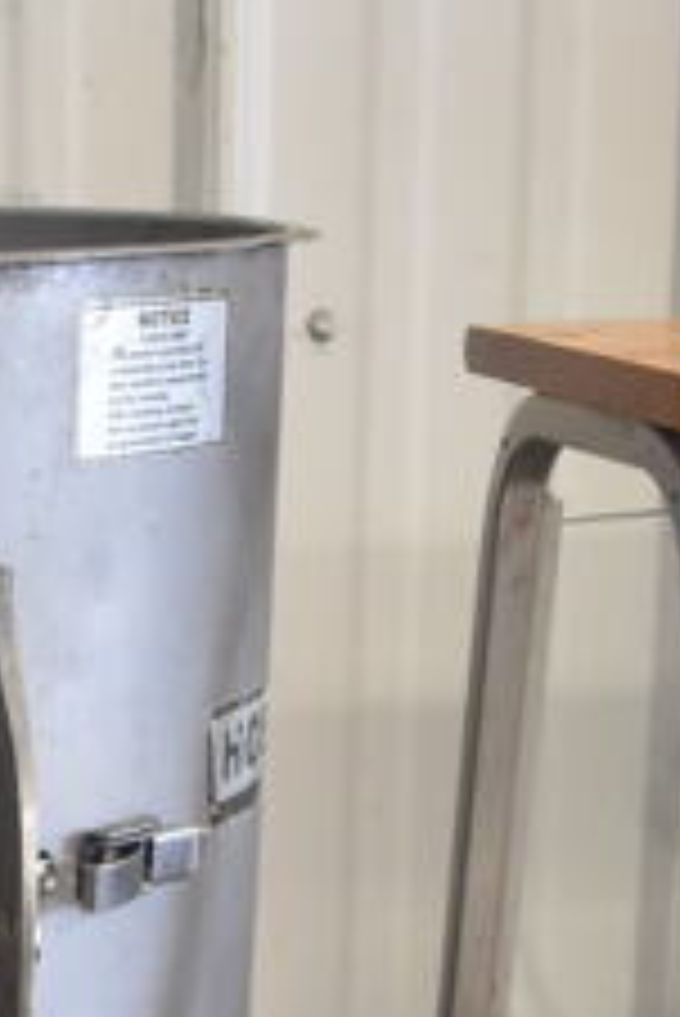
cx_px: -477
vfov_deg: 16.0
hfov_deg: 10.7
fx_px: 3423
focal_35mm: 121
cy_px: 1334
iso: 1400
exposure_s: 1/125
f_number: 3.5
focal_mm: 20
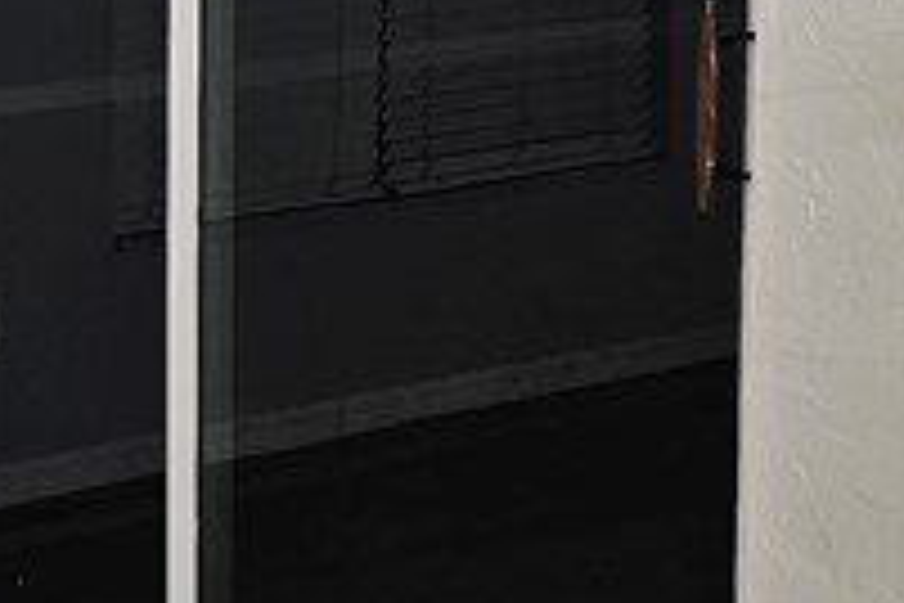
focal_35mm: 122
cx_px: -567
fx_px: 3063
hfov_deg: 15.2
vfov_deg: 11.1
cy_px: -63
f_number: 1.7
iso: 125
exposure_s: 1/120
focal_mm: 6.3
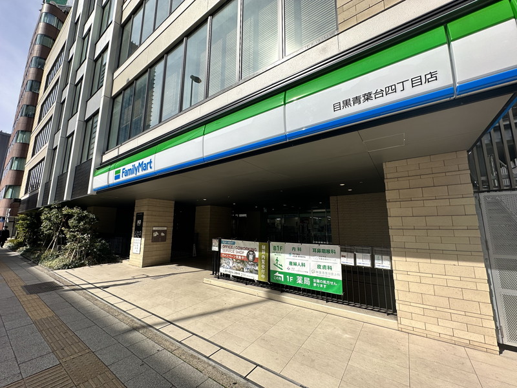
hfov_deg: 102.1
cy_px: 194
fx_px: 209
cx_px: 258
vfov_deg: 85.7
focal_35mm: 14
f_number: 2.2
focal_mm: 2.22
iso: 40
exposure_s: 1/1335
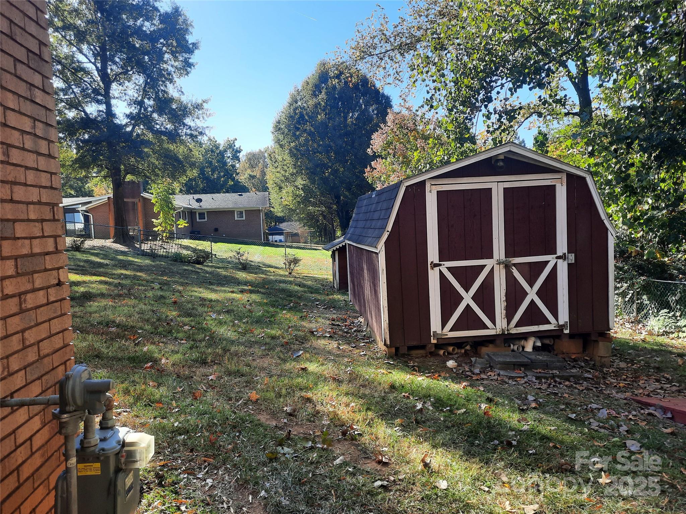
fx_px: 495
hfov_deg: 69.4
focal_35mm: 25
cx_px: 343
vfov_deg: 54.9
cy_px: 257
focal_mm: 4.6
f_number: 2
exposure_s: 1/160
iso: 32
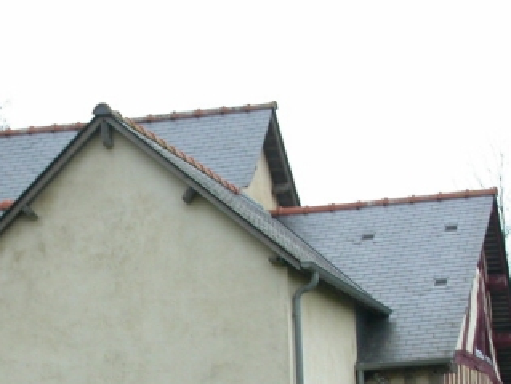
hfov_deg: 15.5
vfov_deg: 11.6
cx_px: 67
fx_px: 1862
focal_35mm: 126
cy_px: 402
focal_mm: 12.2
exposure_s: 1/112
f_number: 3.9
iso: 100
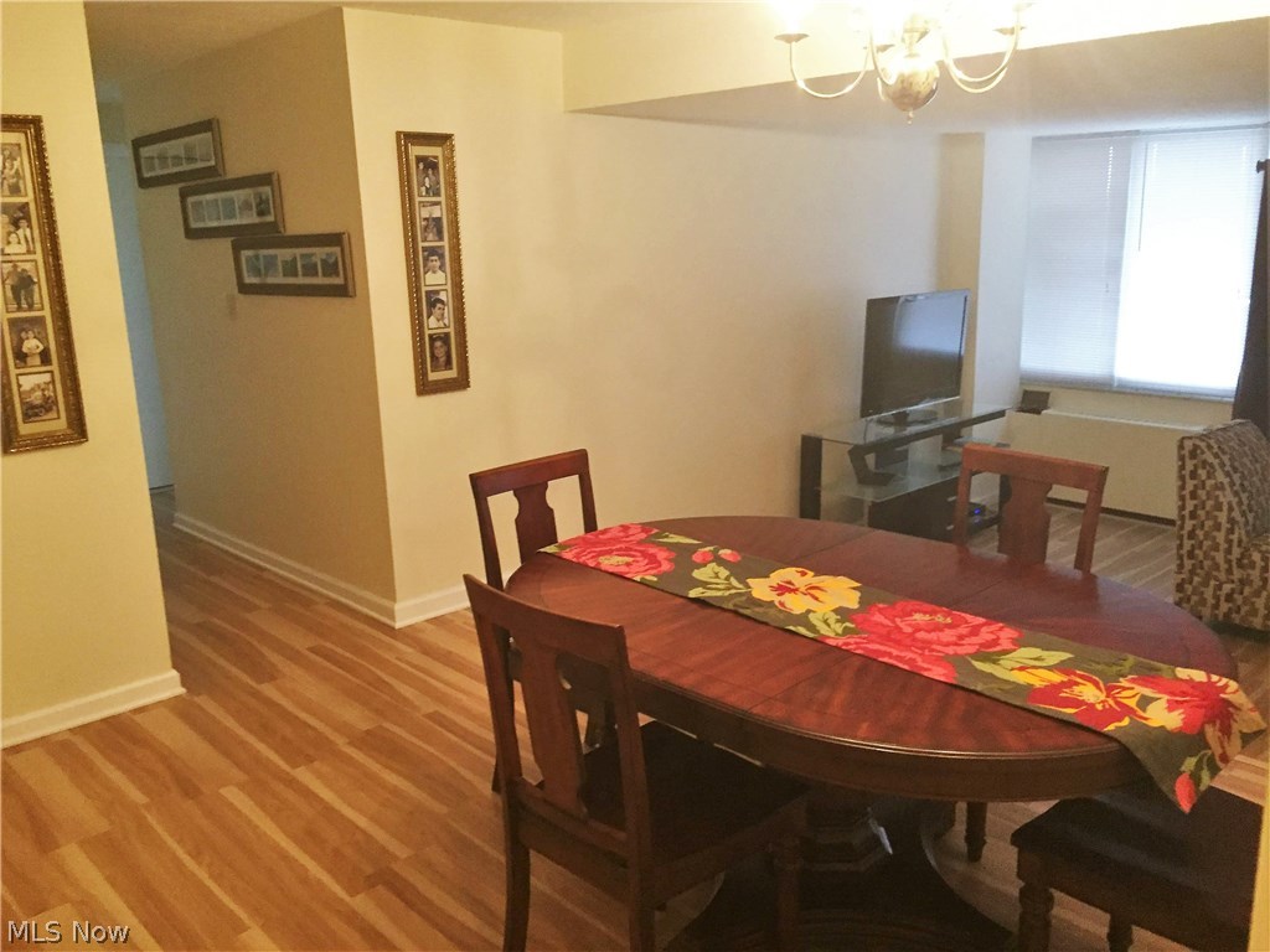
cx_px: 635
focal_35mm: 29
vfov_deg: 48.2
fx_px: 1064
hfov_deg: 61.7
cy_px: 476
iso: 250
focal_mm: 4.15
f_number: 2.2
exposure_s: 1/30
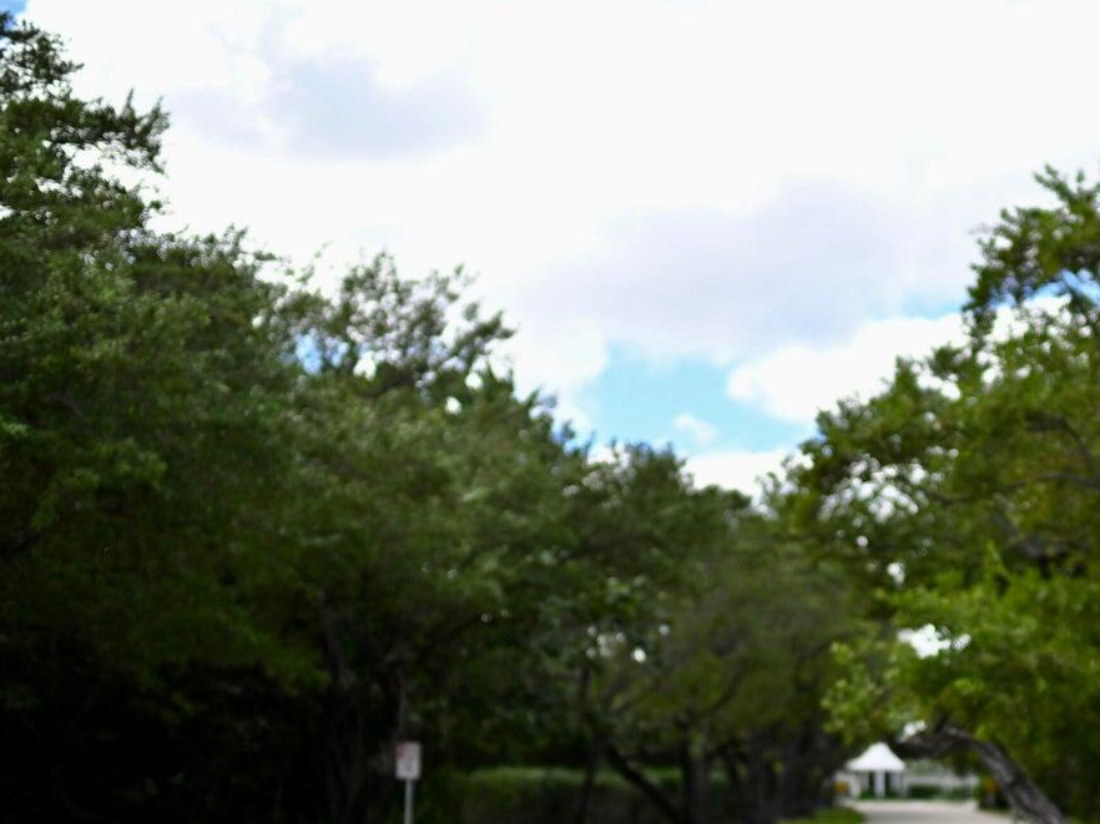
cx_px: 792
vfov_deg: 21.8
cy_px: 558
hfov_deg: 28.6
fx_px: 2128
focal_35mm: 67
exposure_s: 1/5000
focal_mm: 40
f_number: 1.4
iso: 100
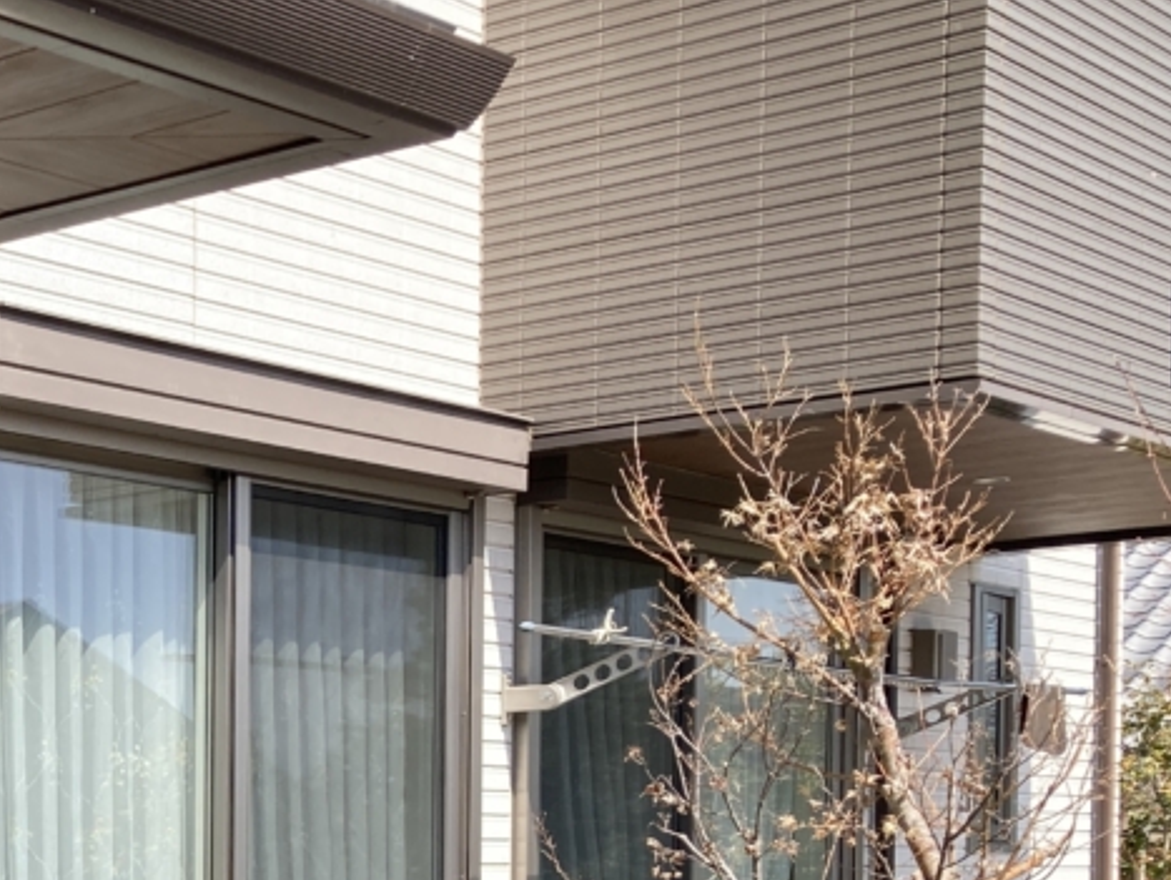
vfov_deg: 18.3
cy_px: 1023
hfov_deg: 23.5
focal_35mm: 77
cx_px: -177
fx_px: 2607
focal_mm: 3.99
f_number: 1.8
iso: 20
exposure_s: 1/676
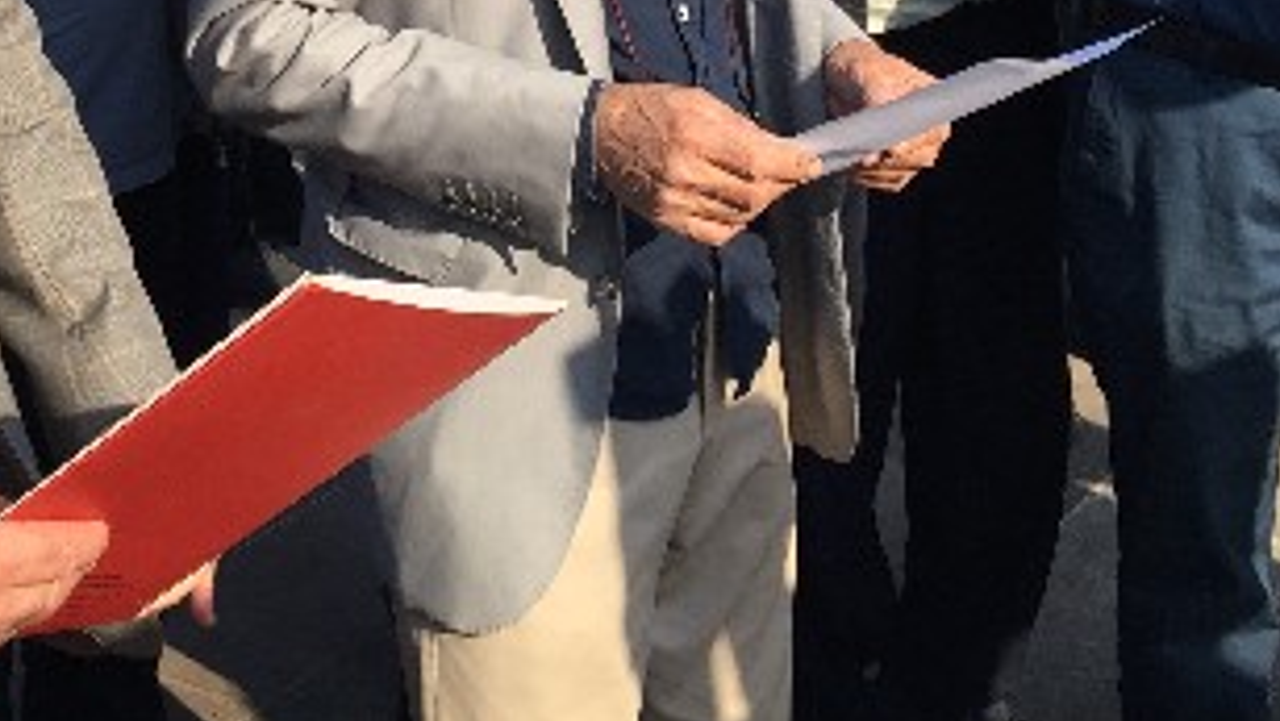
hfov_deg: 30.1
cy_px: -313
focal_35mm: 69
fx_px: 2343
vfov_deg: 16.2
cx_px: 350
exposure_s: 1/1276
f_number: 2.2
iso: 32
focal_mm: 4.15
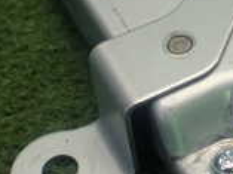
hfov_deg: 16.3
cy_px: 15
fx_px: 772
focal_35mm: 115
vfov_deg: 12.7
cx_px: 295
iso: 200
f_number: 2.3
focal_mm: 5.4
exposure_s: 1/125
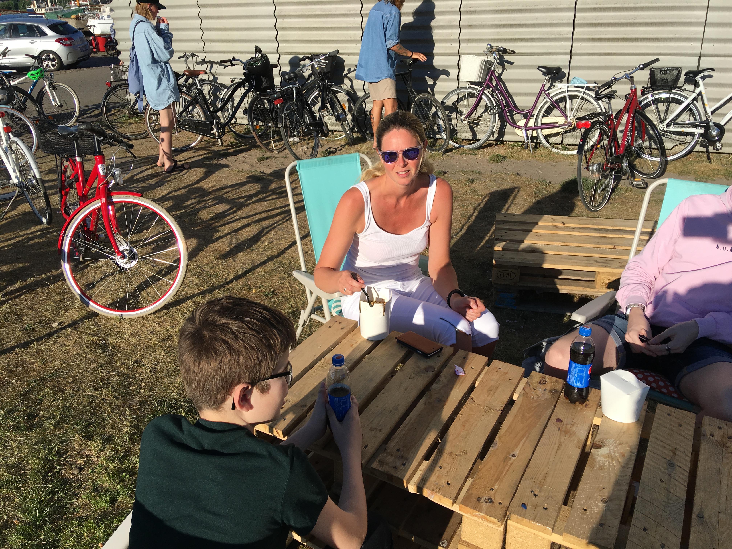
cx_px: 366
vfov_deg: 48.2
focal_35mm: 29
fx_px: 613
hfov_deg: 61.7
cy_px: 274
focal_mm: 4.15
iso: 25
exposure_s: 1/1789
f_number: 2.2
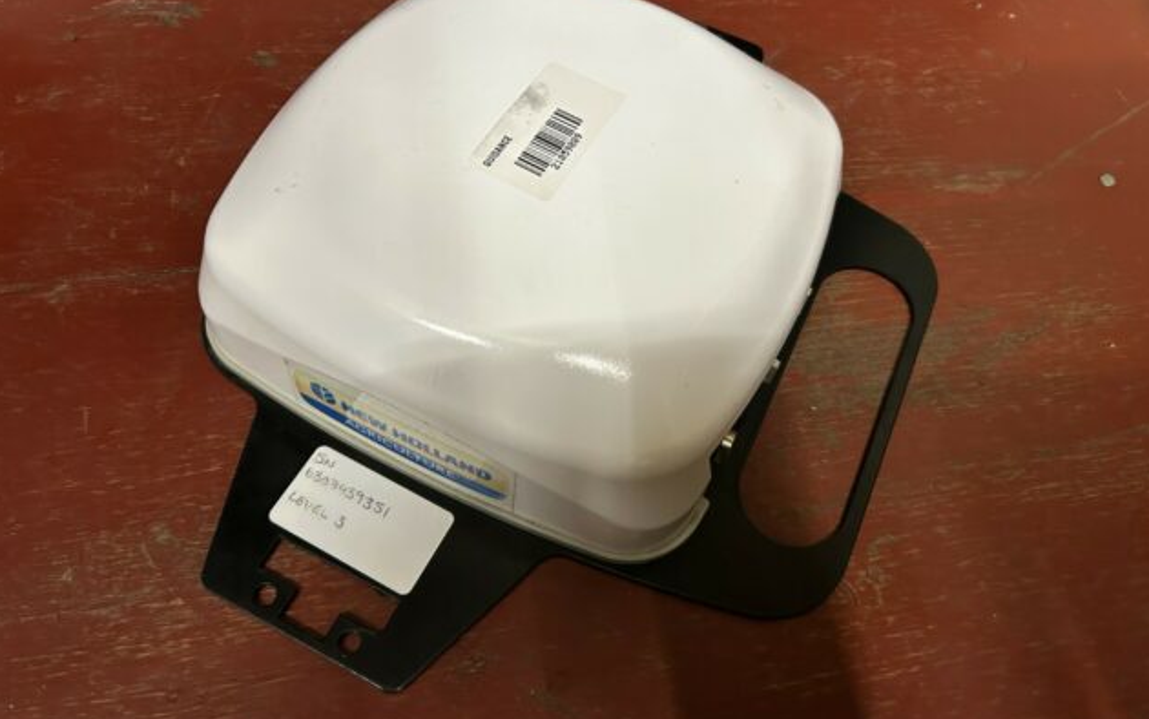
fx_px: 877
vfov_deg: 44.5
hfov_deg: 66.5
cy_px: 332
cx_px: 573
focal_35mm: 28
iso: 320
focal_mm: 5.7
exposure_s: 1/50
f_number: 1.5
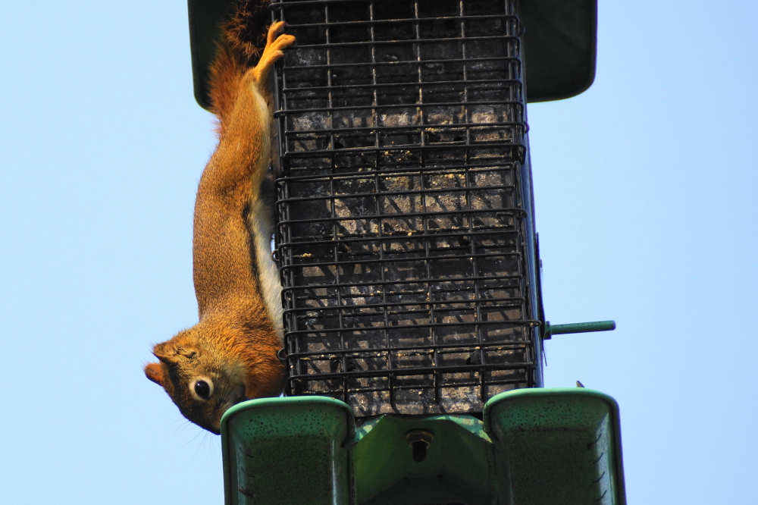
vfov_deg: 3.7
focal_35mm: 375
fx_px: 7893
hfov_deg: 5.5
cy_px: 252
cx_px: 379
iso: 250
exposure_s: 1/400
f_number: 6.3
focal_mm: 250
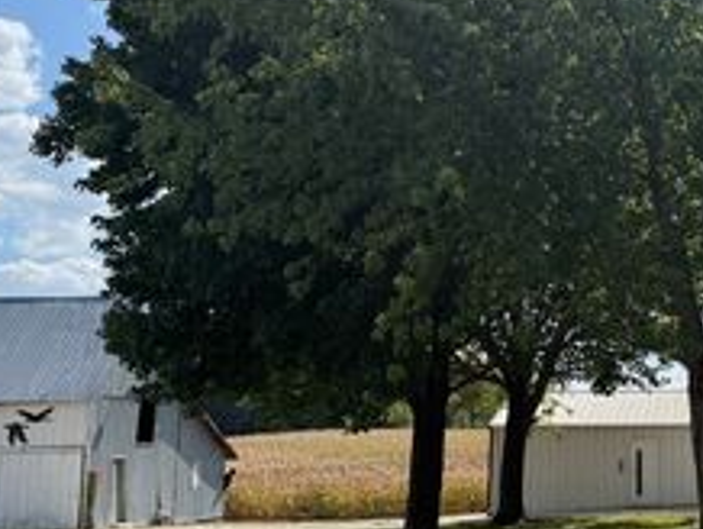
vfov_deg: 26.6
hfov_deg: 32.8
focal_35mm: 55
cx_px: 655
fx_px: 1118
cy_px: 244
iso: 125
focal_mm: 6.76
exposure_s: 1/7353
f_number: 1.78
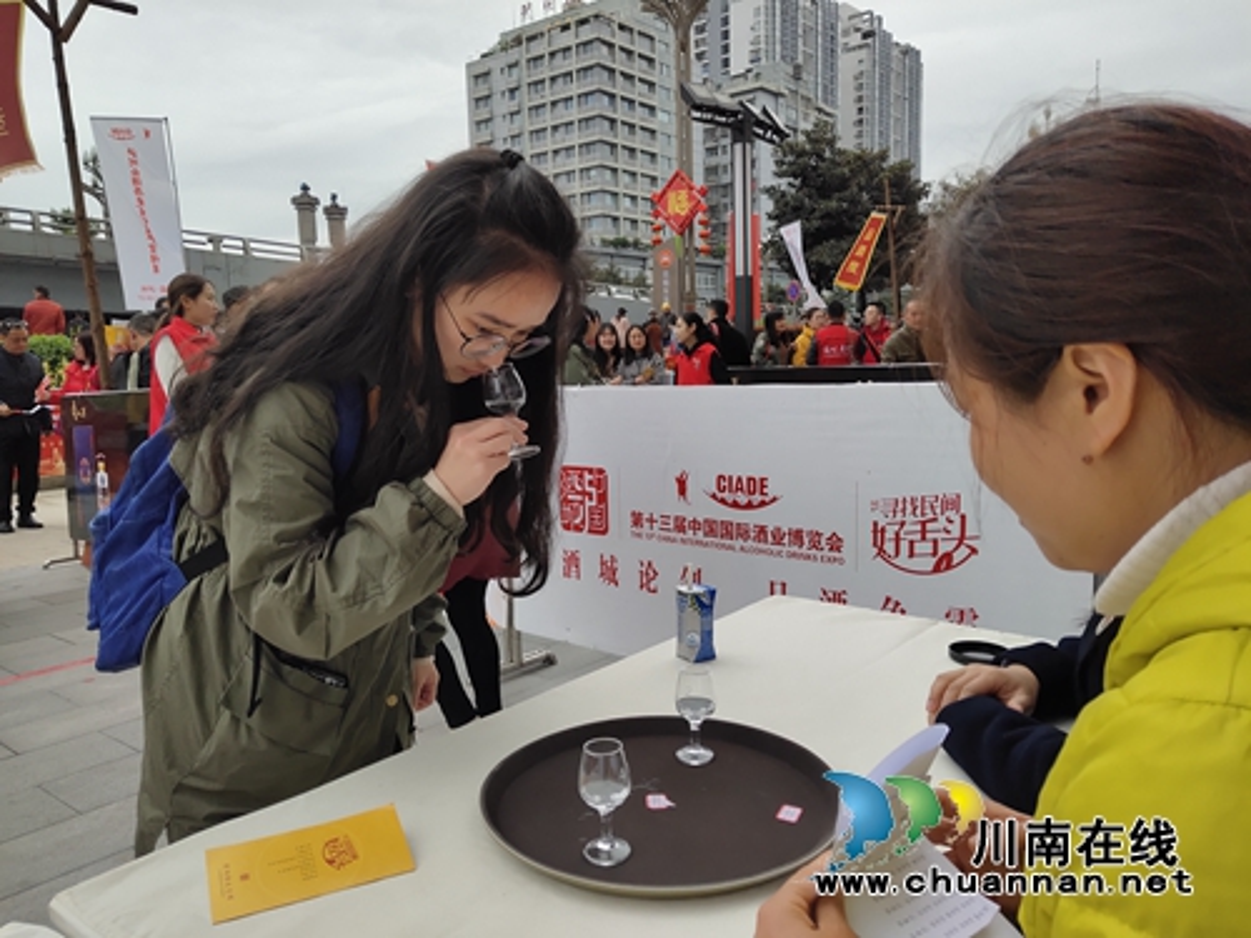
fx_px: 1048
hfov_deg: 61.7
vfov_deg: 48.2
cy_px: 469
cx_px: 626
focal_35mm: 29
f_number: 1.8
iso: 50
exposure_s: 1/1104
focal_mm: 4.27
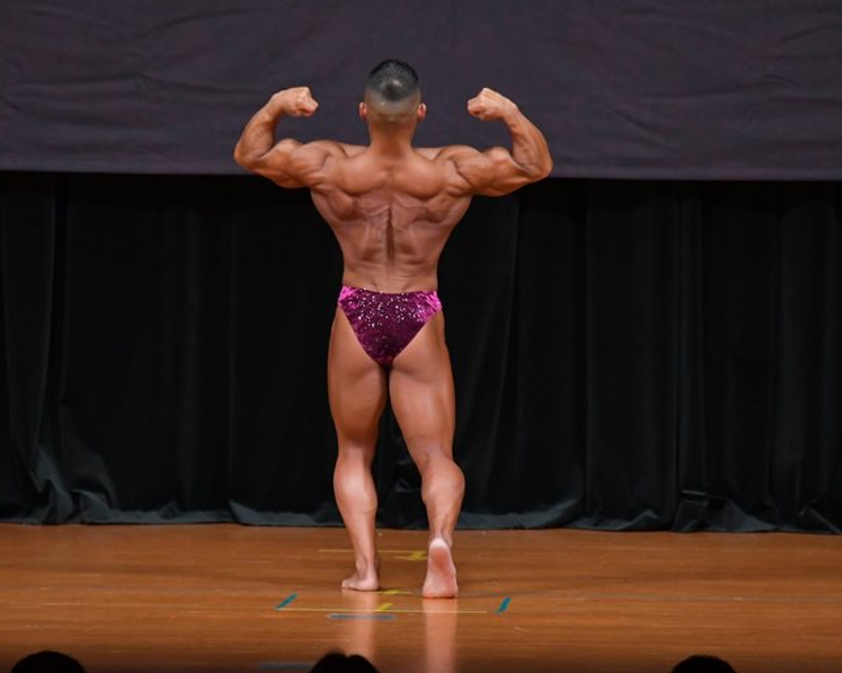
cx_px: 432
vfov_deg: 4.5
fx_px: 8469
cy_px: 336
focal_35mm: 340
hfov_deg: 5.7
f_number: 5.6
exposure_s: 1/400
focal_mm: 200
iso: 4000
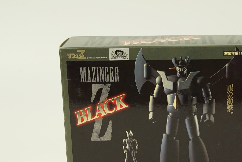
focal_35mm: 80
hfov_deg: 25.2
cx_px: 169
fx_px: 538
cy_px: 115
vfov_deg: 17.0
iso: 1000
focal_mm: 35
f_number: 10
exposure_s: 1/20
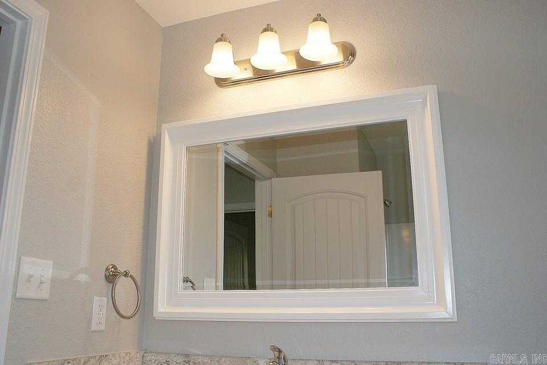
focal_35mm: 30
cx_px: 274
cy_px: 182
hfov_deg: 61.9
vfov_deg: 43.6
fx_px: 456
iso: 160
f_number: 5.6
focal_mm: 20
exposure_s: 1/80
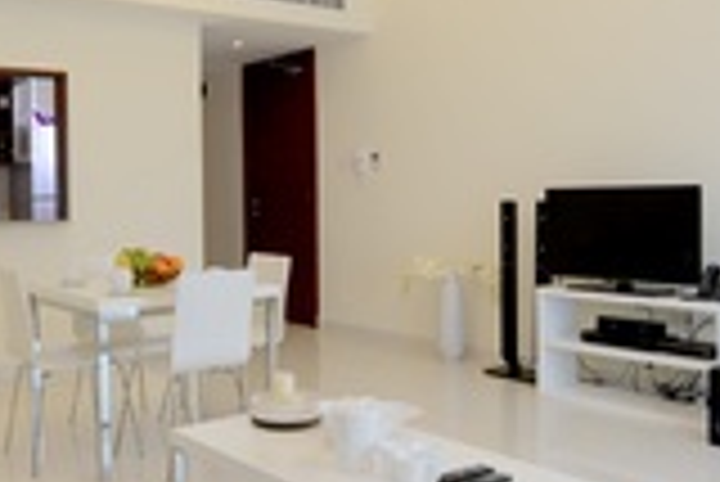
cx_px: 270
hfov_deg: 48.0
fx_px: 801
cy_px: 225
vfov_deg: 33.5
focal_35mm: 40
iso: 100
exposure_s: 1/4
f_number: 9
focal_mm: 14
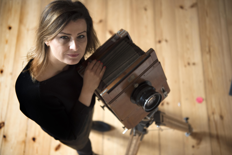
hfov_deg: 41.1
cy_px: 78
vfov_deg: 28.1
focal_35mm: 48
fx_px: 309
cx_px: 116
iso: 800
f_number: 2.8
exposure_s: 1/125
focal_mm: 48
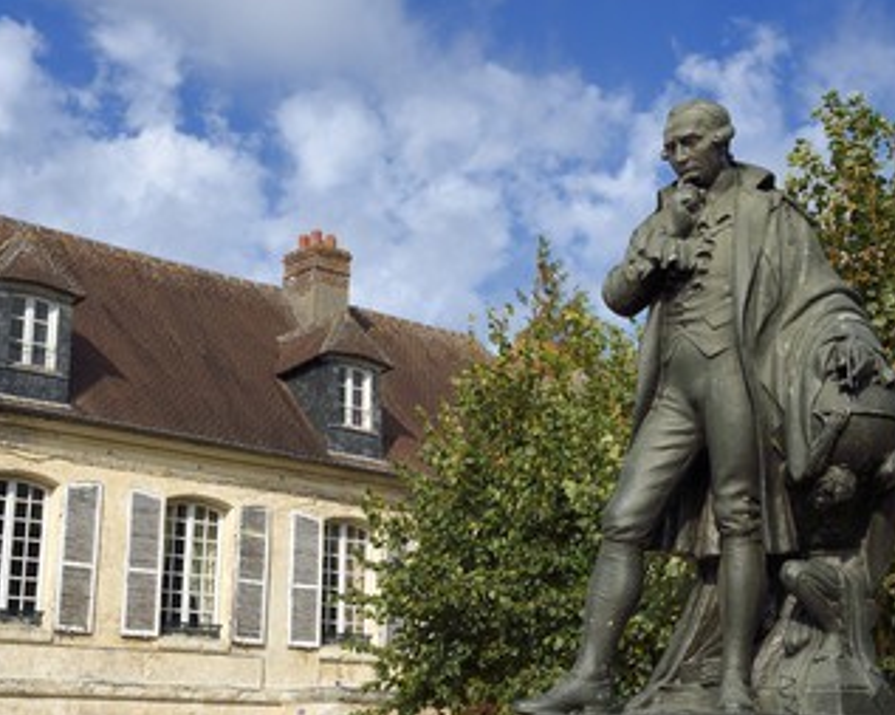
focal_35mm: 56
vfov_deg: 27.1
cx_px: 519
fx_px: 1482
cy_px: 370
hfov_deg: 33.5
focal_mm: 45
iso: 400
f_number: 14
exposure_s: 1/320
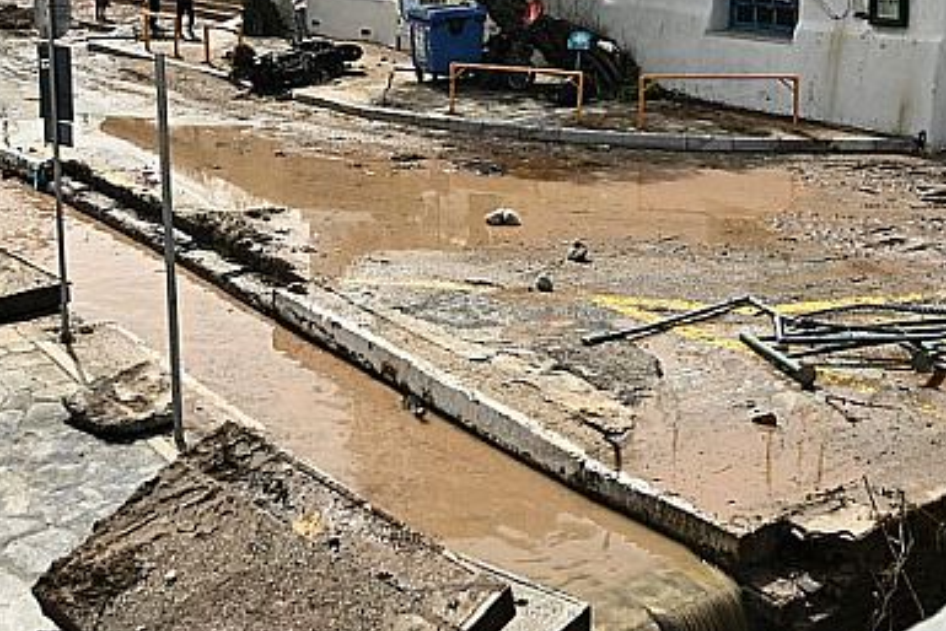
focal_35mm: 53
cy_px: 66
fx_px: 1394
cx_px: 371
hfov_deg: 37.3
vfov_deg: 24.8
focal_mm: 25.5
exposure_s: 1/2500
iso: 200
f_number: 4
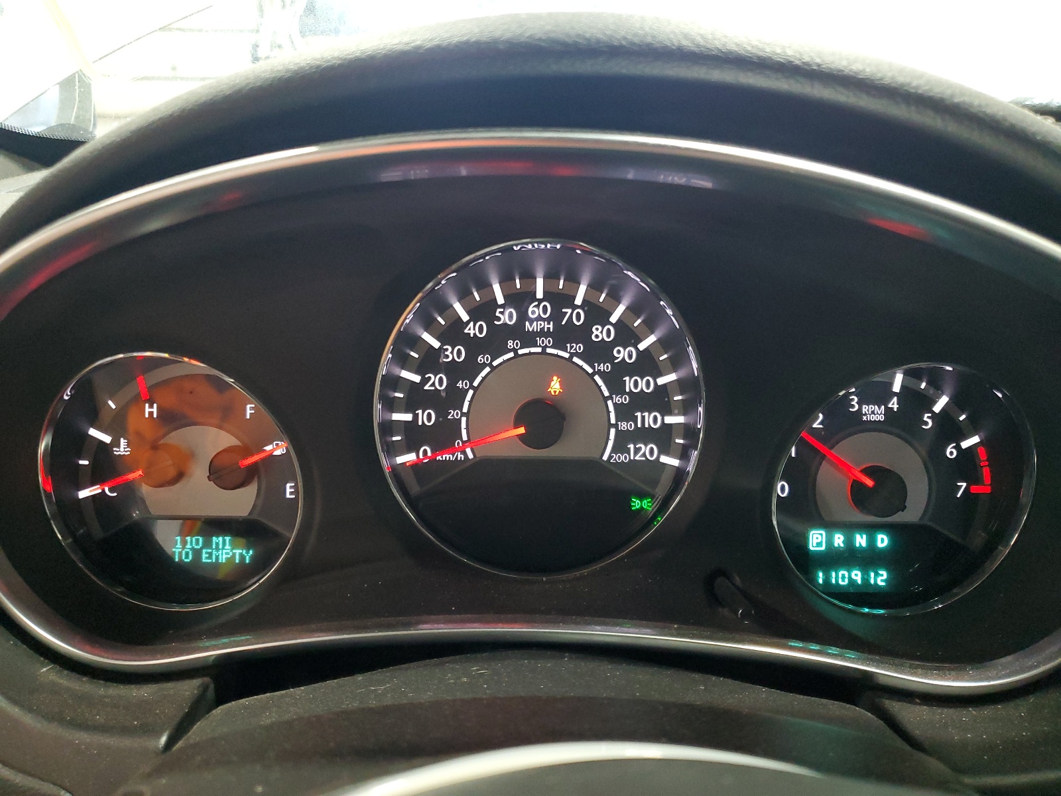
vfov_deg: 53.1
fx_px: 797
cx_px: 530
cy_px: 398
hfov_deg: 67.3
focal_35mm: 26
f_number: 1.5
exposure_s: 1/40
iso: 288
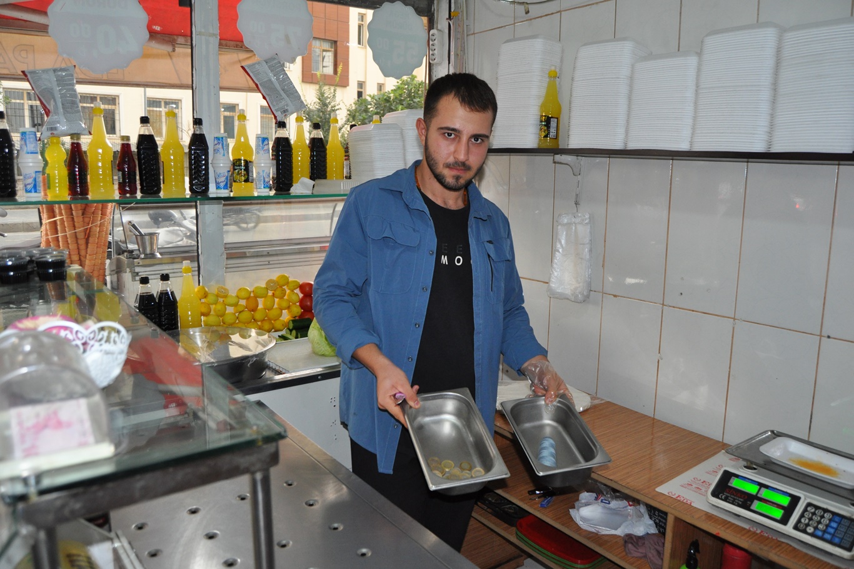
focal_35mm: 27
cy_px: 284
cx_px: 427
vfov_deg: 47.9
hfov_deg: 67.4
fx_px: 640
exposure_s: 1/60
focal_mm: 18
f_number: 3.5
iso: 800
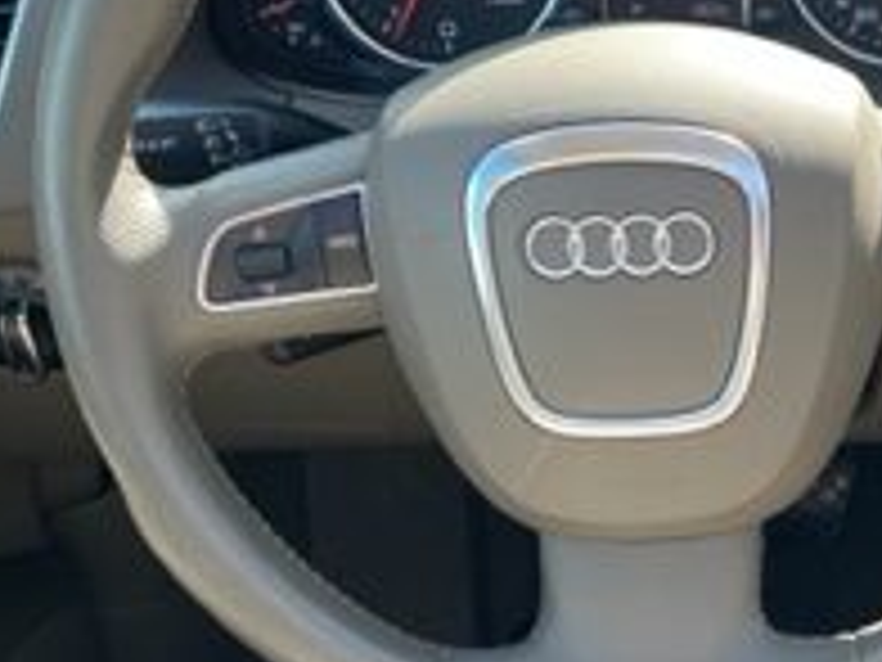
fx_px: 2166
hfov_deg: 22.5
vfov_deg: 17.2
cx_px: 778
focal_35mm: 85
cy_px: 536
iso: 40
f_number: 1.5
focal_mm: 5.7
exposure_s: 1/201
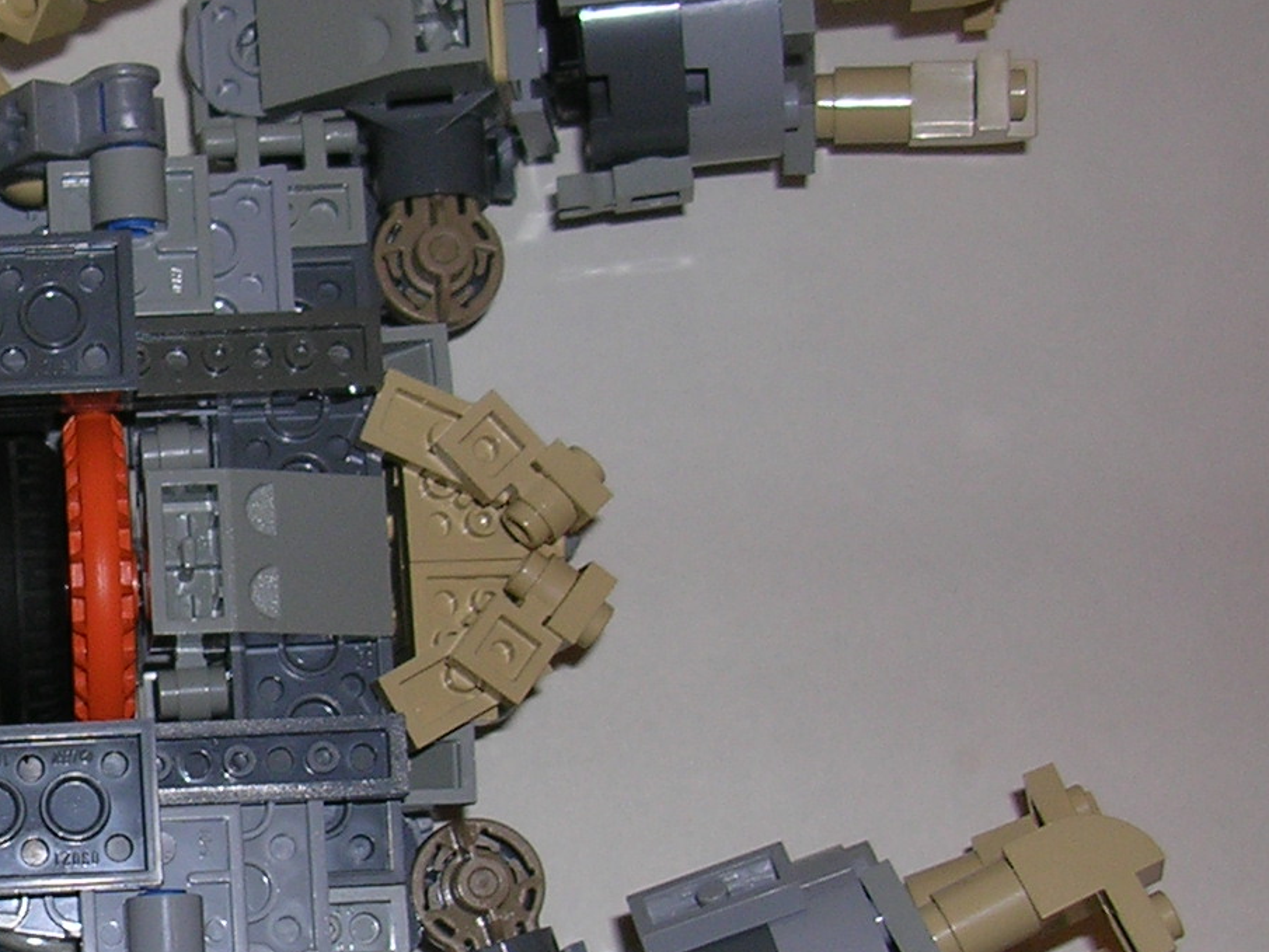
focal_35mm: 86
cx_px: -121
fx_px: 3153
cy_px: 693
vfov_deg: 17.1
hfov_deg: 21.6
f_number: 2.8
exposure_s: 1/60.1
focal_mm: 5.8
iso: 50
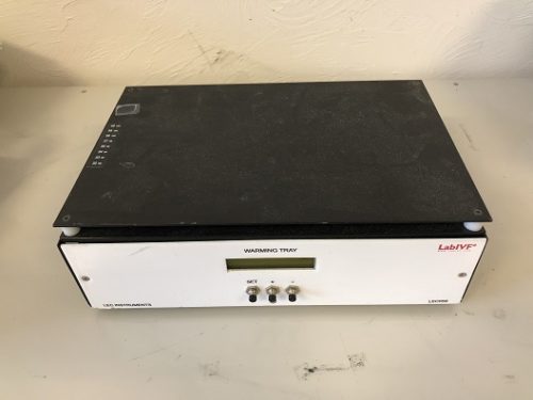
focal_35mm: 28
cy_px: 200
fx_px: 431
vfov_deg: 49.7
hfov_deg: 63.4
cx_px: 266
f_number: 1.8
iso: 80
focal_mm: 4
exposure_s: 1/15
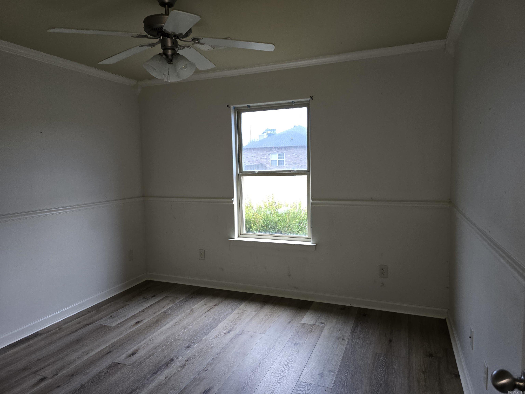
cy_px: 197
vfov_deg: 58.9
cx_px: 262
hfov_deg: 73.9
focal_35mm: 23
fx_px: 349
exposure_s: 1/15
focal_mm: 6.3
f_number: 1.7
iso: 160
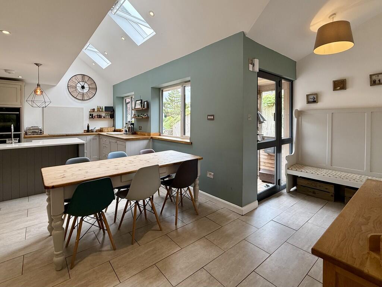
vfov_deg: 85.7
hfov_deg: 102.1
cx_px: 191
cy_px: 144
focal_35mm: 14
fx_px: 154
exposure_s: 1/100
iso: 80
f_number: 2.2
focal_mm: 2.22
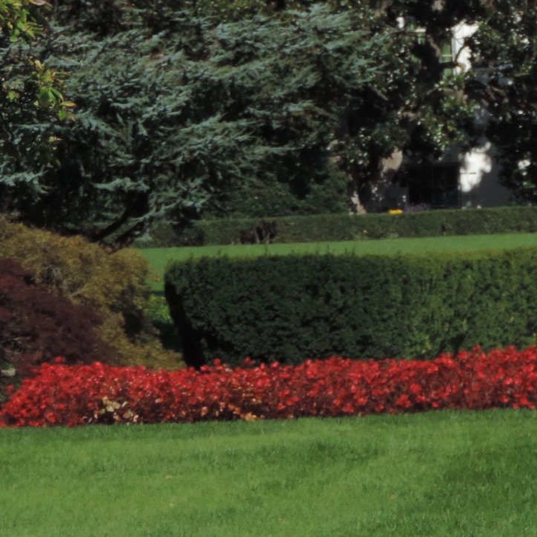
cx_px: 701
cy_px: -24
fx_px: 9091
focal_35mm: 518
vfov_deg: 3.4
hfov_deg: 3.4
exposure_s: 1/800
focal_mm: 30.3
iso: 80
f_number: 4.5
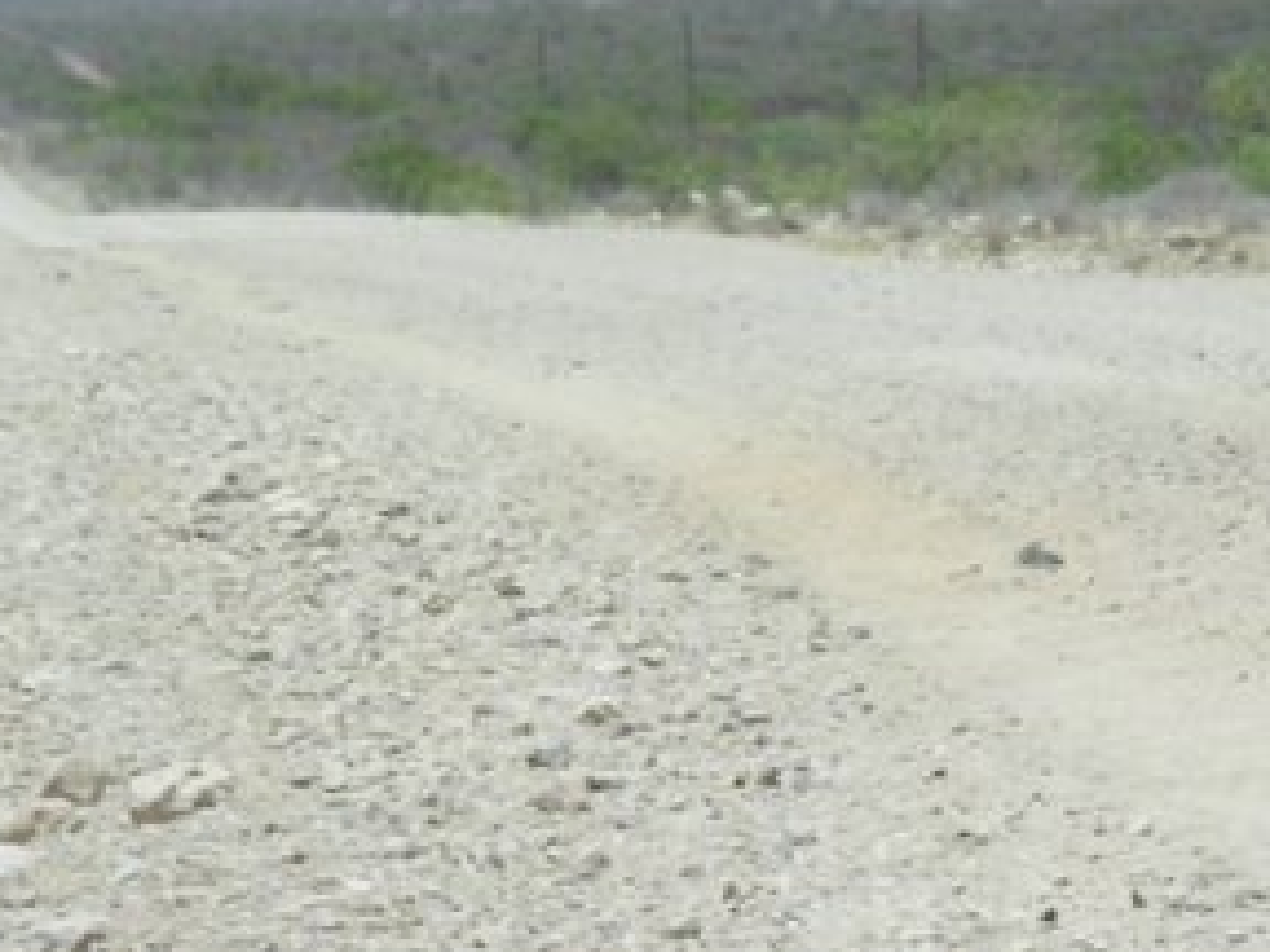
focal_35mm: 217
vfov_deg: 6.8
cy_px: -339
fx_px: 7961
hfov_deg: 9.1
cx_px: 635
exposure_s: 1/200
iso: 100
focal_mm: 12.8
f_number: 12
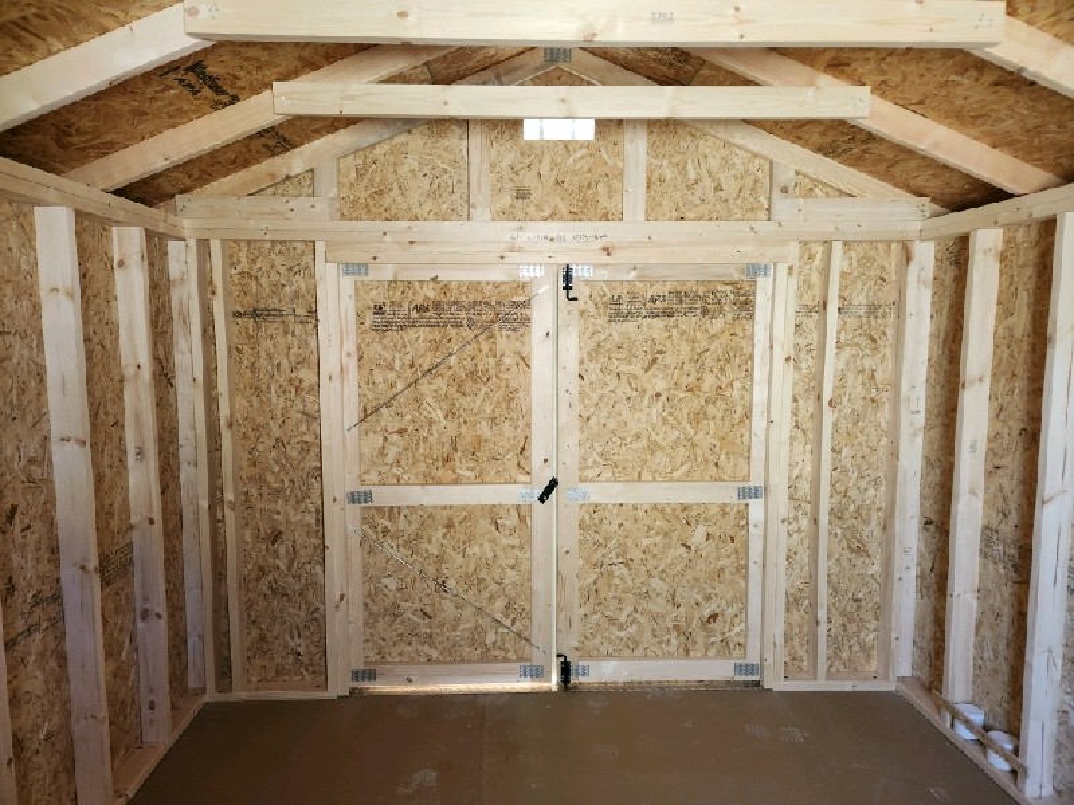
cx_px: 537
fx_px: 714
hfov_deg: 73.9
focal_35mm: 23
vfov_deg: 58.9
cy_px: 402
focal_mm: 5.4
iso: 160
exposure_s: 1/60.2
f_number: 1.8
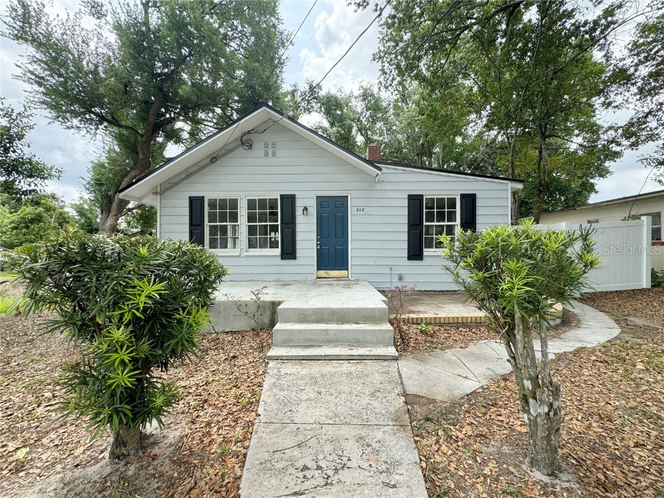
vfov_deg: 85.7
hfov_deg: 102.1
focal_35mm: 14
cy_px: 249
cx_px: 332
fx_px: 269
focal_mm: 2.22
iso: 40
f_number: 2.2
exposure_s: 1/537
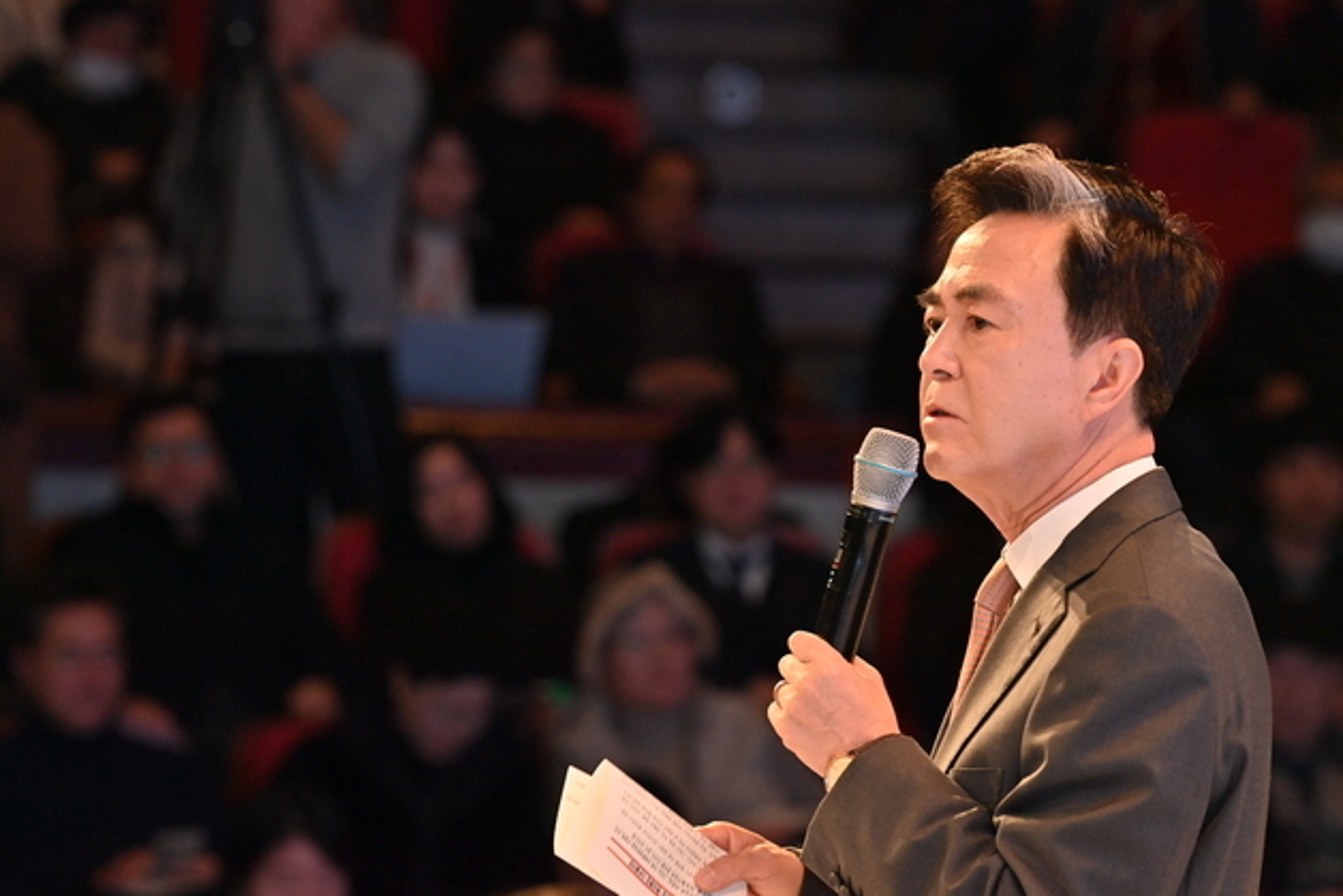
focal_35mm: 200
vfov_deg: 6.9
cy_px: 448
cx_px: 672
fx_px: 7462
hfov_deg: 10.3
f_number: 5.6
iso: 1000
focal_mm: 200
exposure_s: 1/250
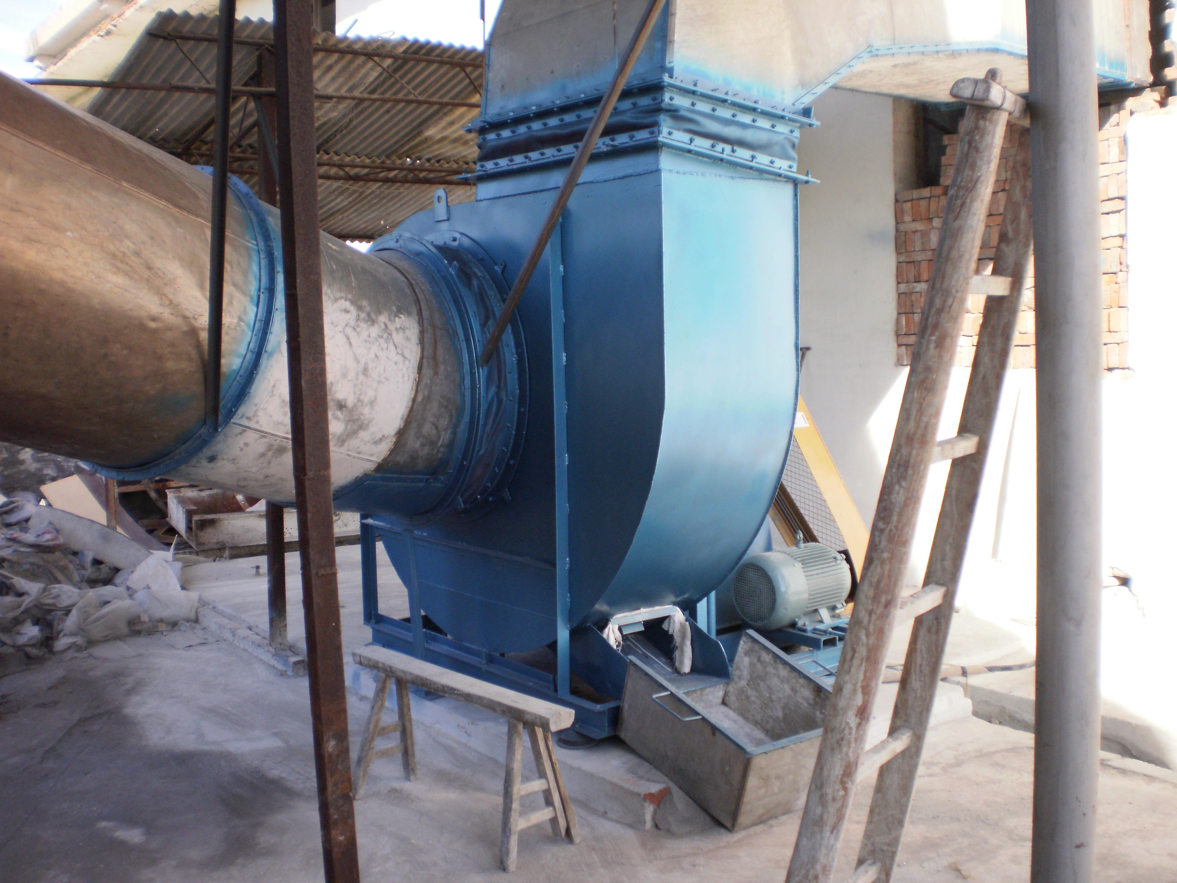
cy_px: 442
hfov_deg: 51.4
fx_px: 1224
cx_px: 588
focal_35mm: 36
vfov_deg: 39.7
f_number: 3.1
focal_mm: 6.3
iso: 100
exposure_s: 1/320
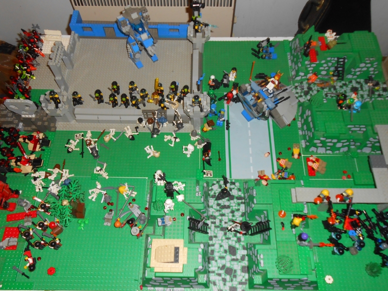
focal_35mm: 30
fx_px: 336
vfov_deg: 46.8
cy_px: 146
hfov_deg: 60.0
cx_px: 194
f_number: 3.8
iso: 200
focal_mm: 5.3
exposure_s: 1/25
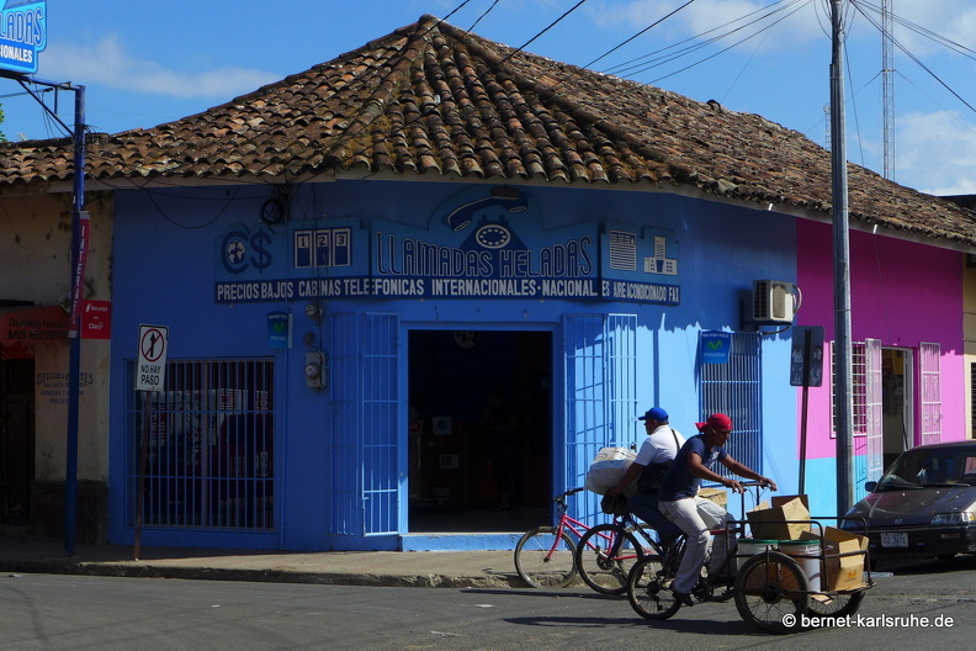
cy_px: 326
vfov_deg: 19.5
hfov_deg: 28.8
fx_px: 1898
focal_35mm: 70
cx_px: 488
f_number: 3.5
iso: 80
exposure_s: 1/1600
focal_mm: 13.7
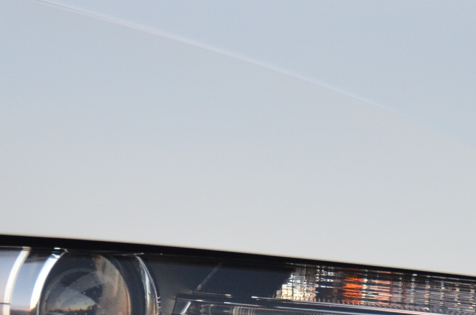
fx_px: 4316
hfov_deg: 6.3
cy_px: 304
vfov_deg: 4.2
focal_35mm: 327
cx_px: 270
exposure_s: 1/80
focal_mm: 95
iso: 1600
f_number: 5.3
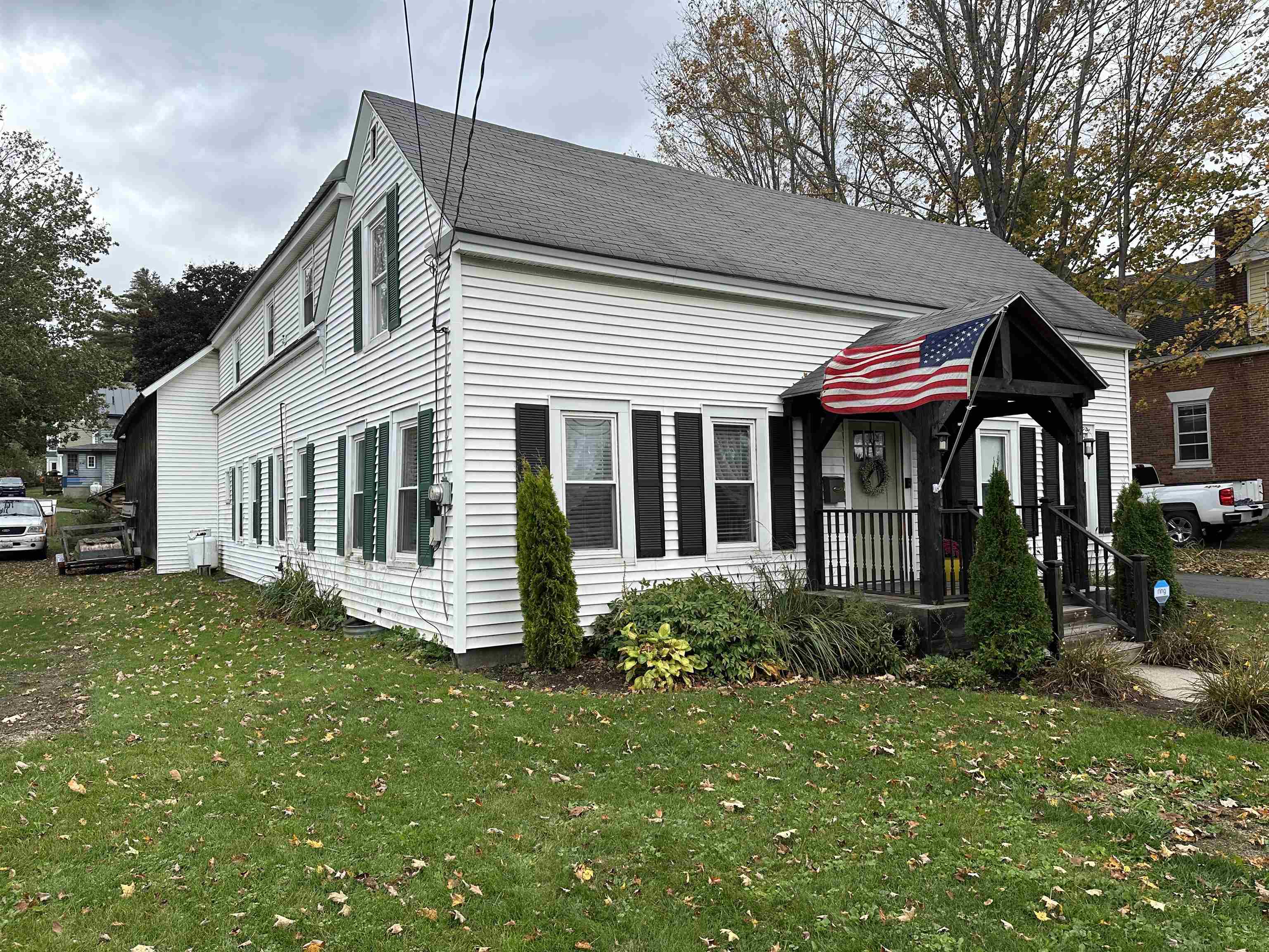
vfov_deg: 56.8
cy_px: 476
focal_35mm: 24
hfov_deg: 71.6
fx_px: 880
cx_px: 634
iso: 80
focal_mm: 6.86
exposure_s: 1/1473
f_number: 1.78
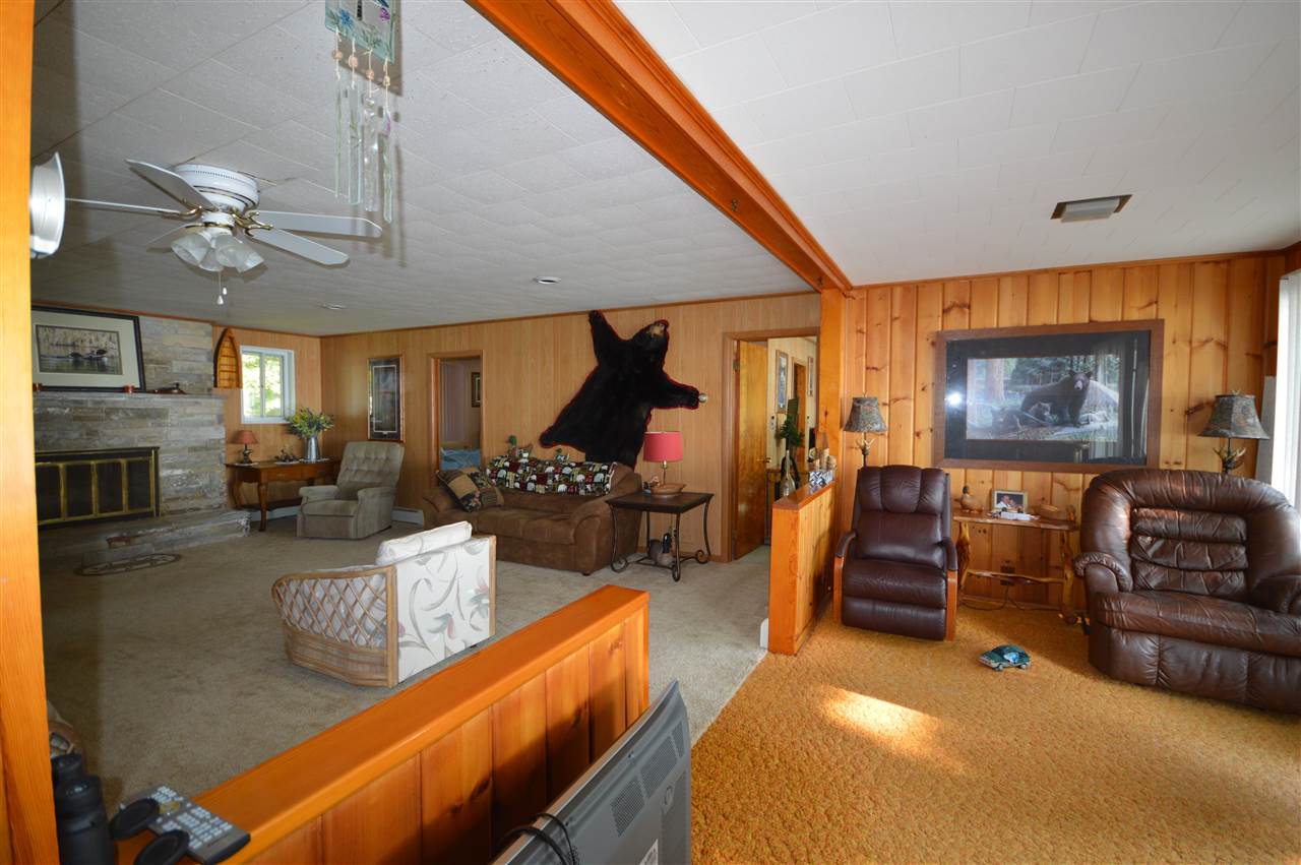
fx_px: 542
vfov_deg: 77.2
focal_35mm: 15
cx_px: 650
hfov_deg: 100.4
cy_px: 432
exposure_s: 1/60
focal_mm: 10
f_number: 4
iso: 560
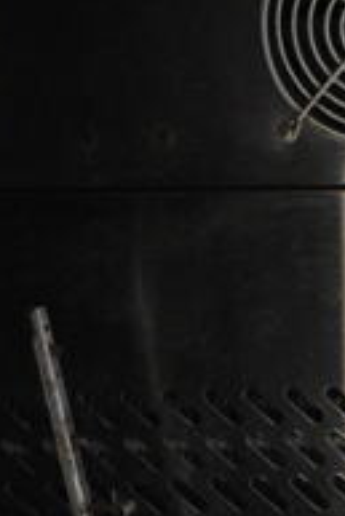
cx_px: 743
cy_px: 525
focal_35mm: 128
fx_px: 1837
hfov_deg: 9.8
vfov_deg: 15.7
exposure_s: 1/30
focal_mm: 18
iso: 2500
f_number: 3.5
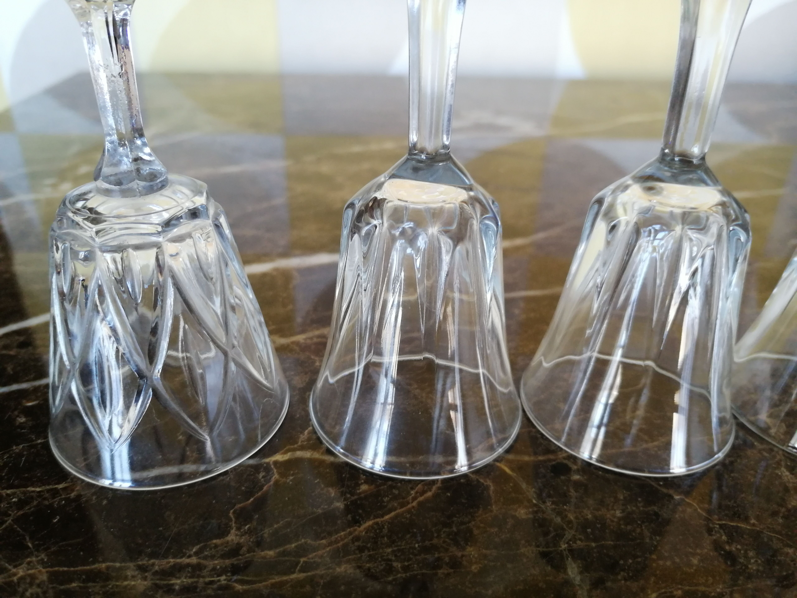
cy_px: 299
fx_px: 622
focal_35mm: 27
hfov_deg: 65.3
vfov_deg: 51.4
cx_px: 398
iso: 160
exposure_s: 1/45
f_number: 1.8
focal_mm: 3.95
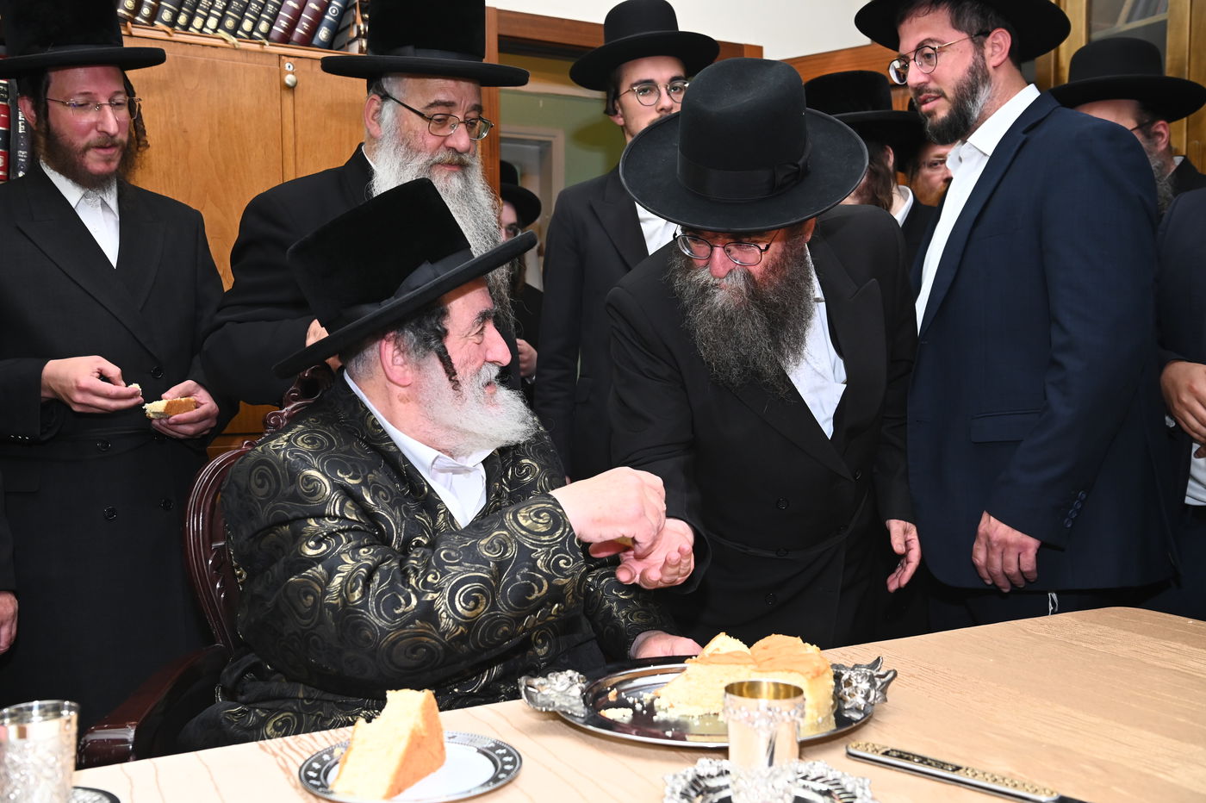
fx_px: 1272
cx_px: 603
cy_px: 402
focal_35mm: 38
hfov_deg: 50.7
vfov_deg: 35.0
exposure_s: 1/200
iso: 1250
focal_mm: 38
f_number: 6.3
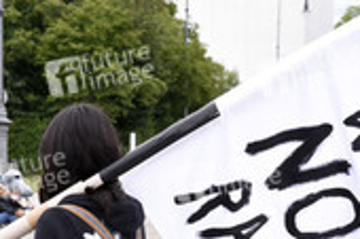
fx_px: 2438
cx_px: 255
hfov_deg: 8.4
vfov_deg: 5.6
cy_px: 231
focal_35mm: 244
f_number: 11
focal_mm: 92
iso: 640
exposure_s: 1/160
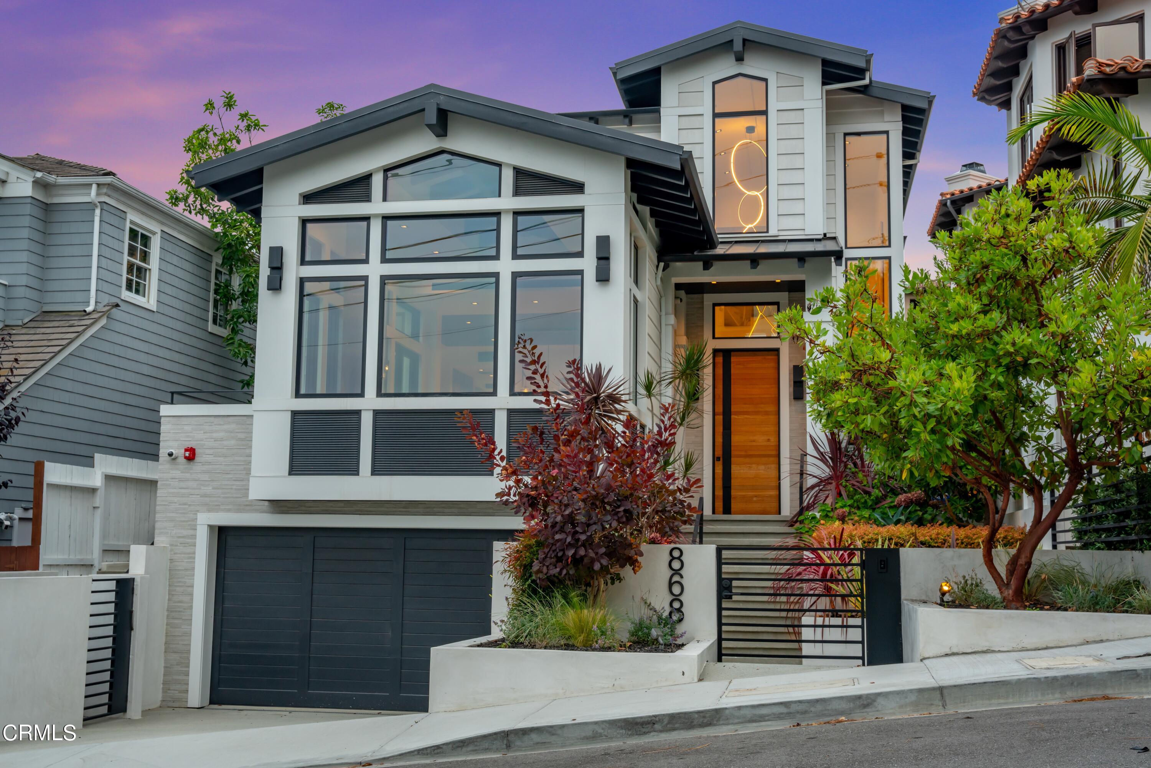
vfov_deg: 32.6
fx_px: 1314
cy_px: 384
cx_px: 576
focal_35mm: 41
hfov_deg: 47.3
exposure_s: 1/20
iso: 640
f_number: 10
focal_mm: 41.1
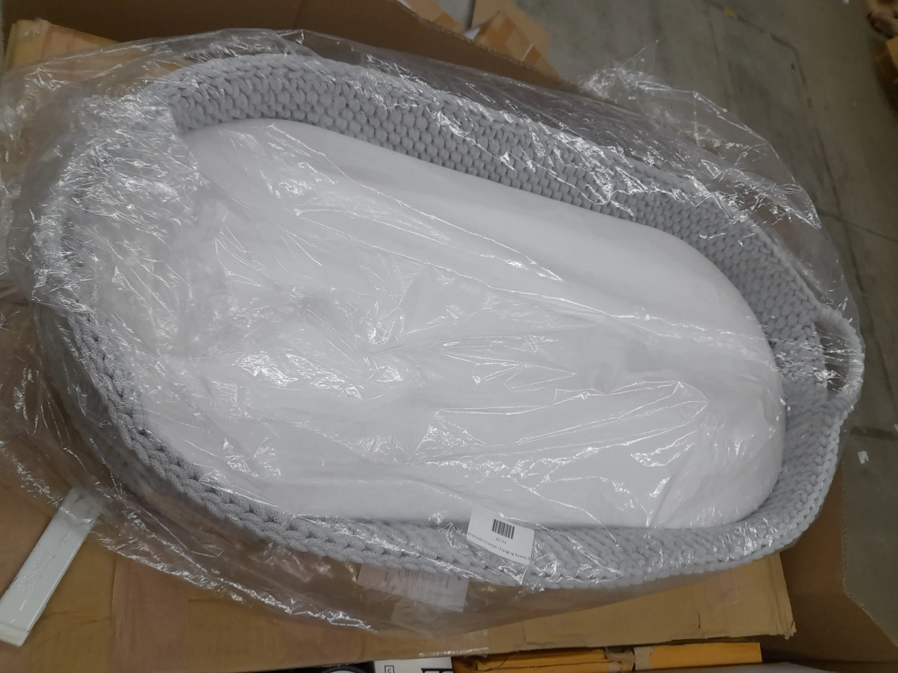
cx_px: 449
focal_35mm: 25
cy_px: 336
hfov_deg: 69.4
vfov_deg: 54.9
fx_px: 649
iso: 100
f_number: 2
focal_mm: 4.6
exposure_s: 1/50
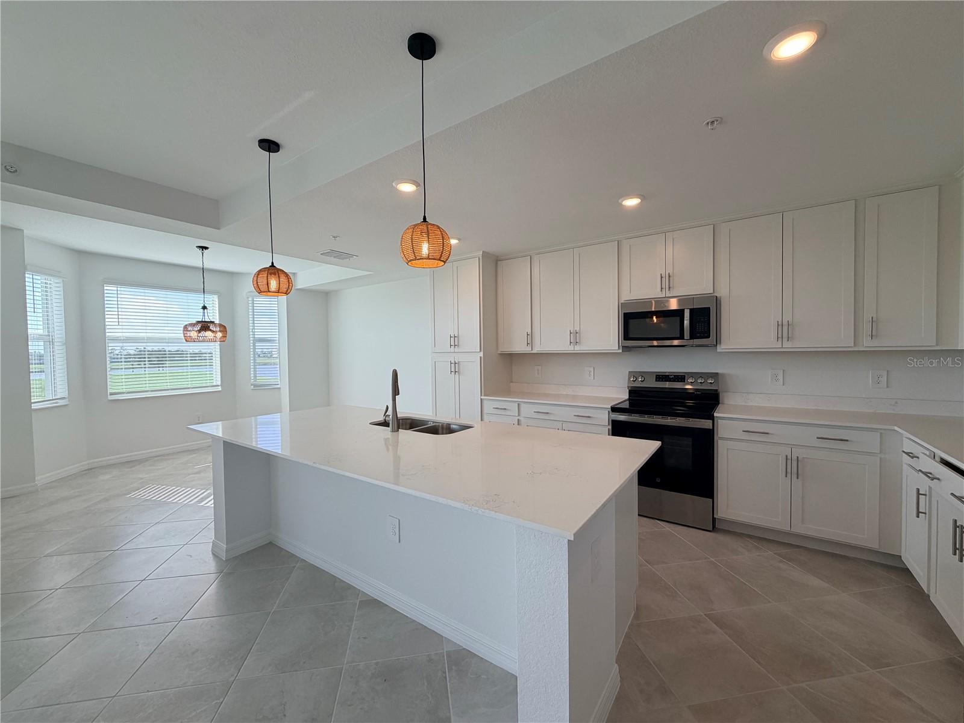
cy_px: 362
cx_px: 482
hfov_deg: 102.1
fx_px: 390
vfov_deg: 85.7
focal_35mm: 14
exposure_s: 1/205
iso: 64
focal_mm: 2.22
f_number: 2.2
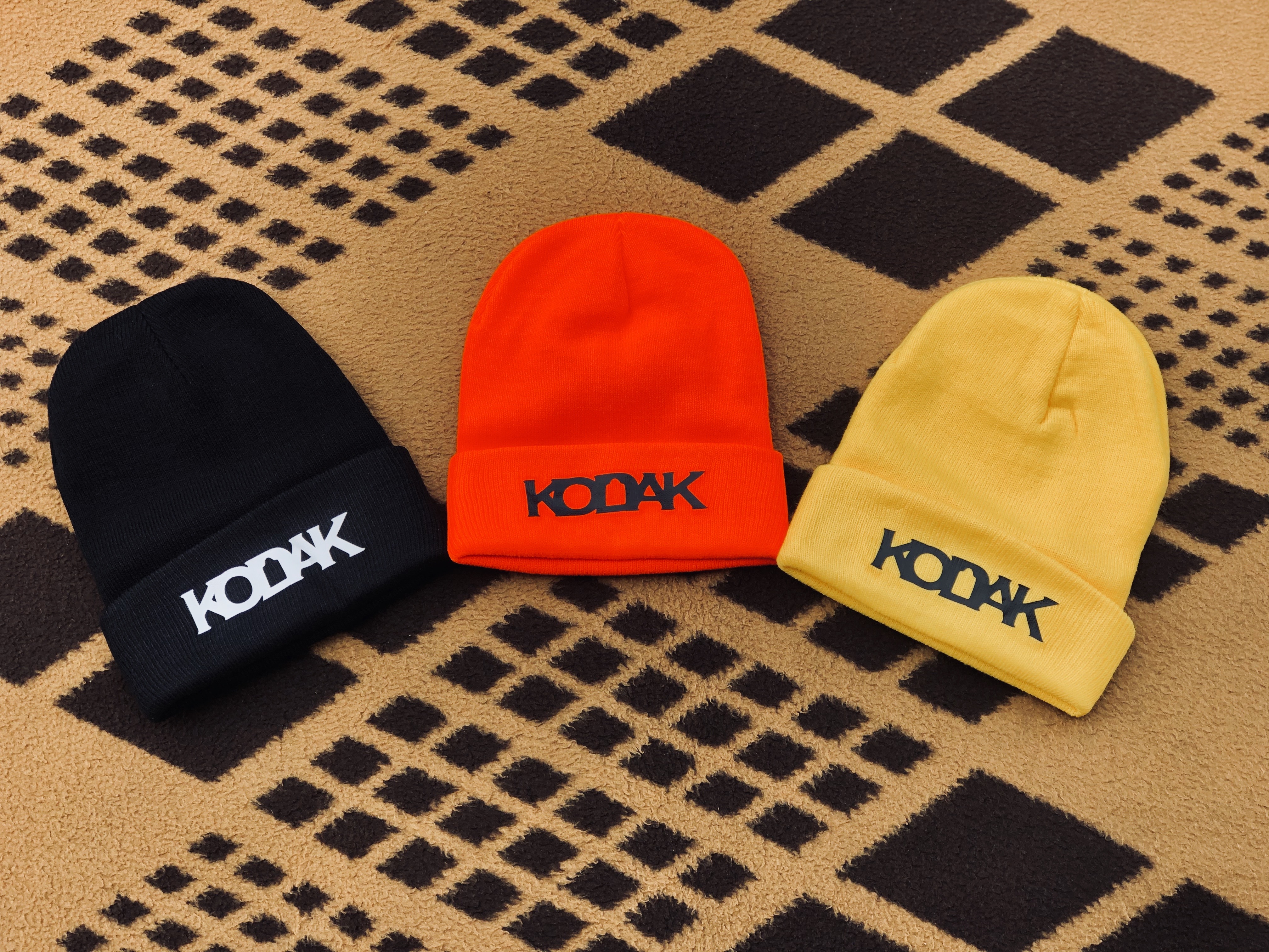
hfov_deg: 33.8
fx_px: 2090
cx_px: 634
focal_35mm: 57
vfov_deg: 25.7
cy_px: 476
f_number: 2.8
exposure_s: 1/163
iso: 20
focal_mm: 6.6
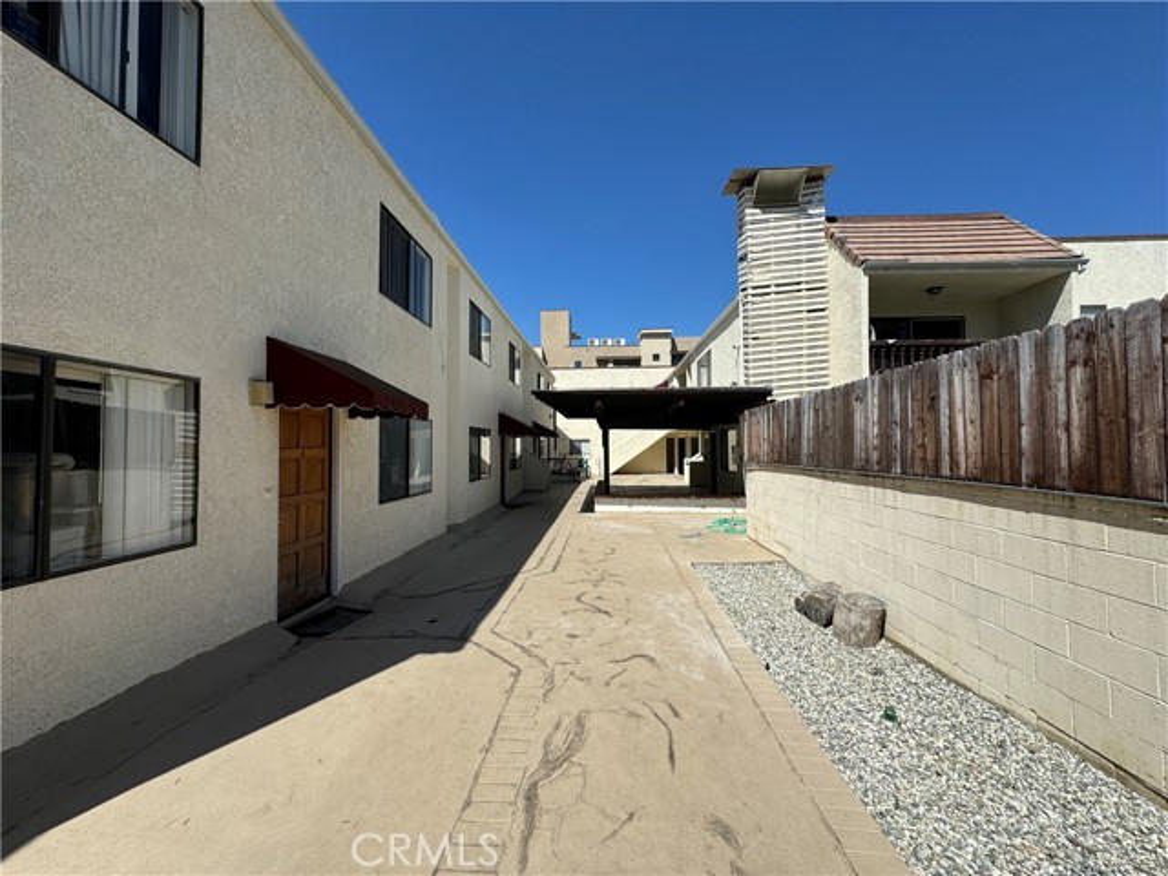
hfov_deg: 102.1
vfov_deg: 85.7
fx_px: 472
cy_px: 438
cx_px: 584
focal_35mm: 14
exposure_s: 1/3390
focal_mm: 2.22
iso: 50
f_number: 2.2
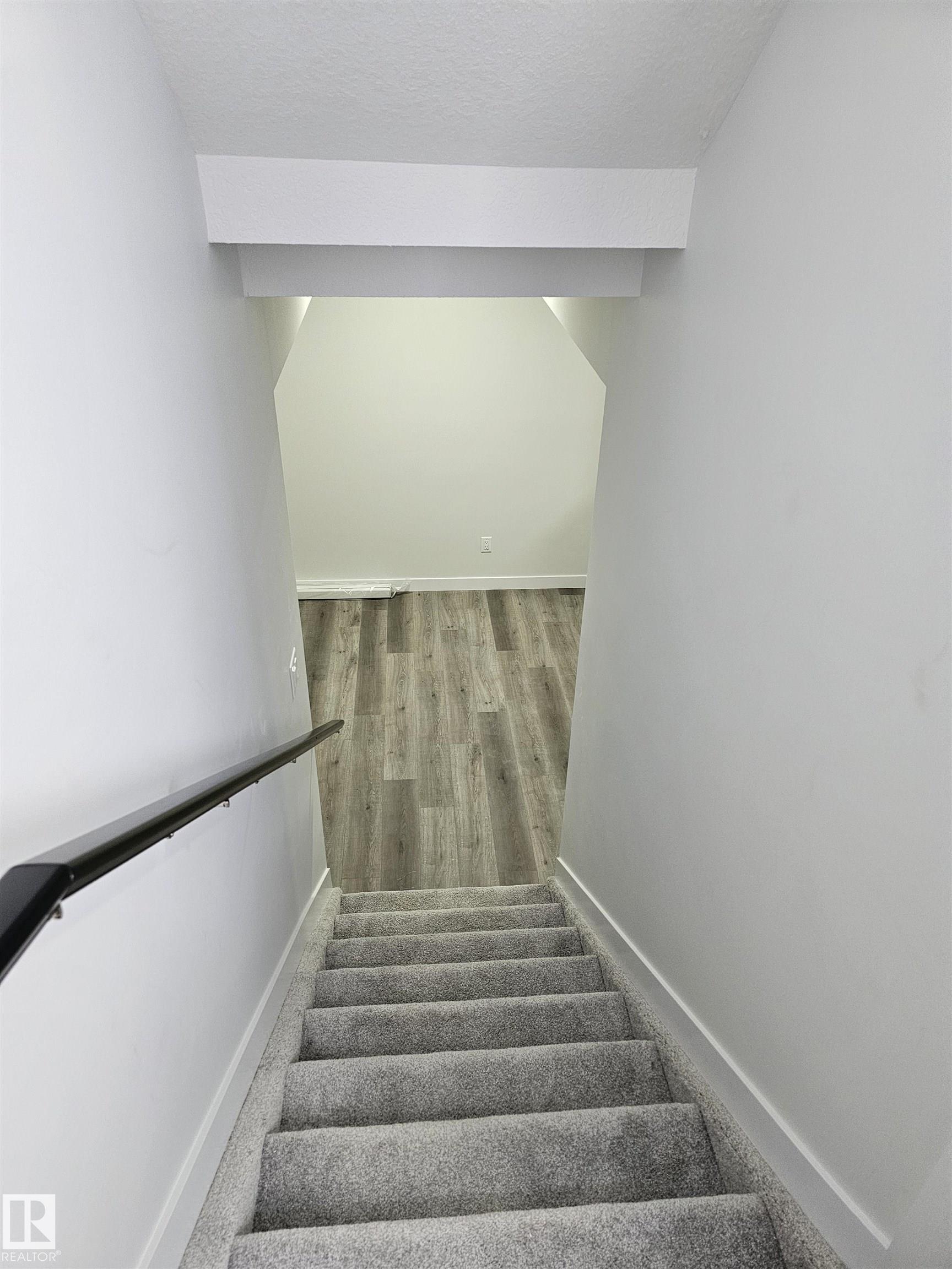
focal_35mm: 23
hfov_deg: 58.9
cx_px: 476
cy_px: 634
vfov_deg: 73.9
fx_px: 843
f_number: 1.7
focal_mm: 6.3
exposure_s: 1/120
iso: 400
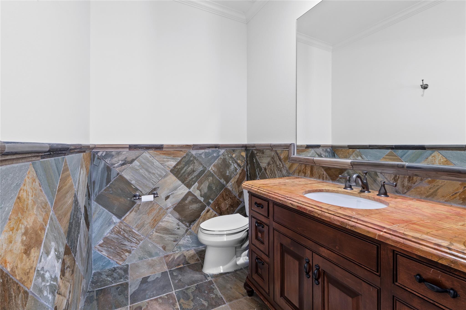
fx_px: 194
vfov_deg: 77.3
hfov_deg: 100.4
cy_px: 155
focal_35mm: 15
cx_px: 233
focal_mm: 10
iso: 250
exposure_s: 5
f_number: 11
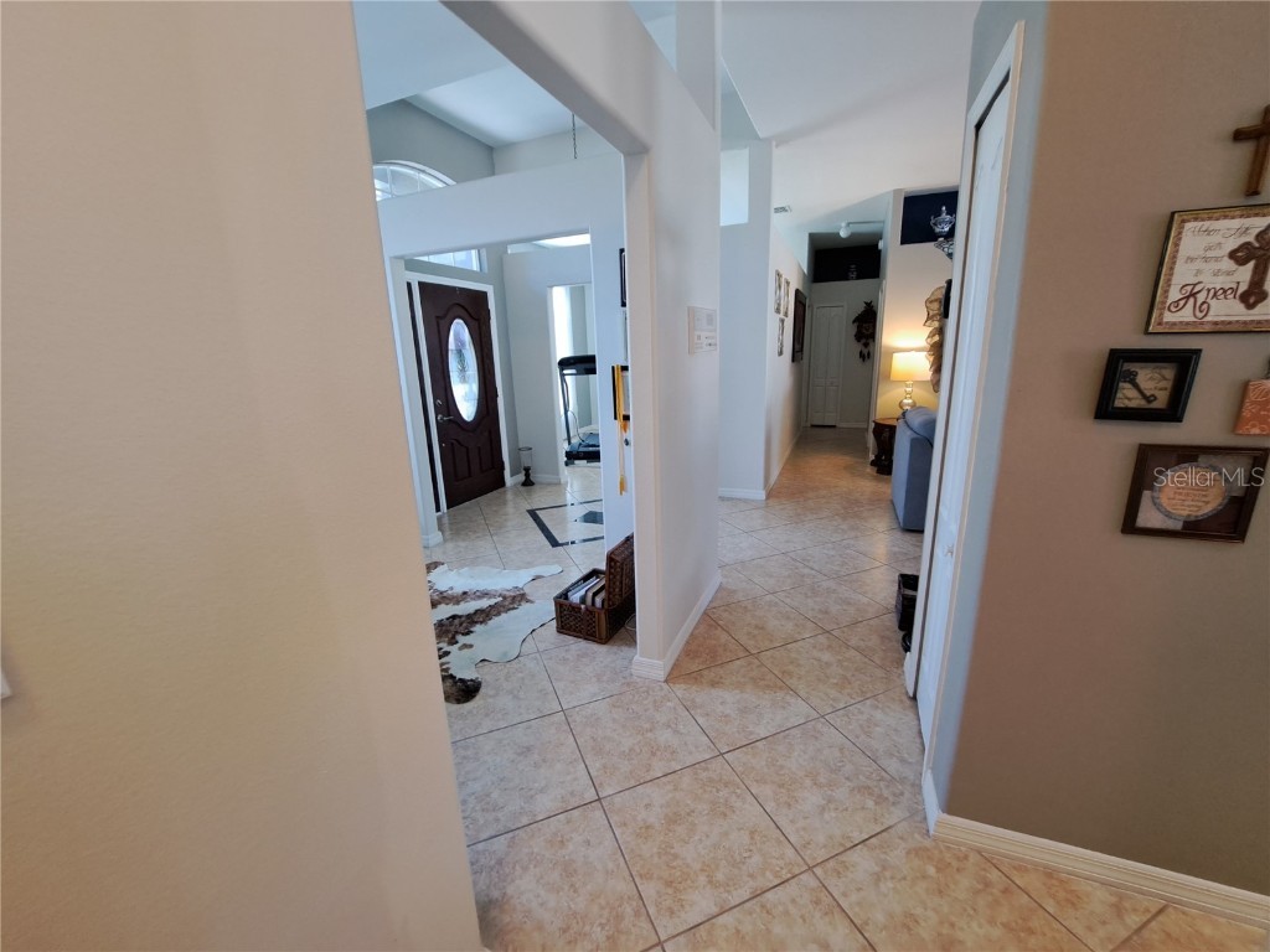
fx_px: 477
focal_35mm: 13
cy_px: 476
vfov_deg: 89.9
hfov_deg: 106.2
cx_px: 635
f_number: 2.2
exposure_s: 1/50
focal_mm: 1.74
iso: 200
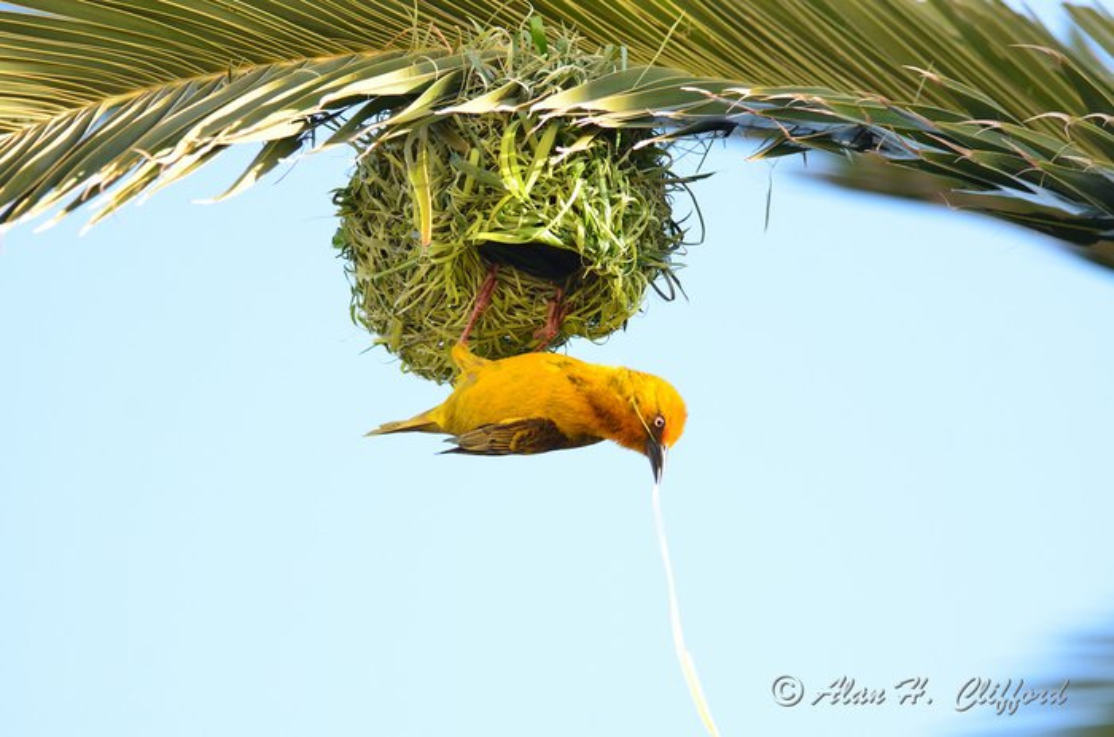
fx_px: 9723
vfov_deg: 4.3
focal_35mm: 315
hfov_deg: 6.6
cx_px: 557
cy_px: 368
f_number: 5.3
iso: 400
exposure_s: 1/250
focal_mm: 210
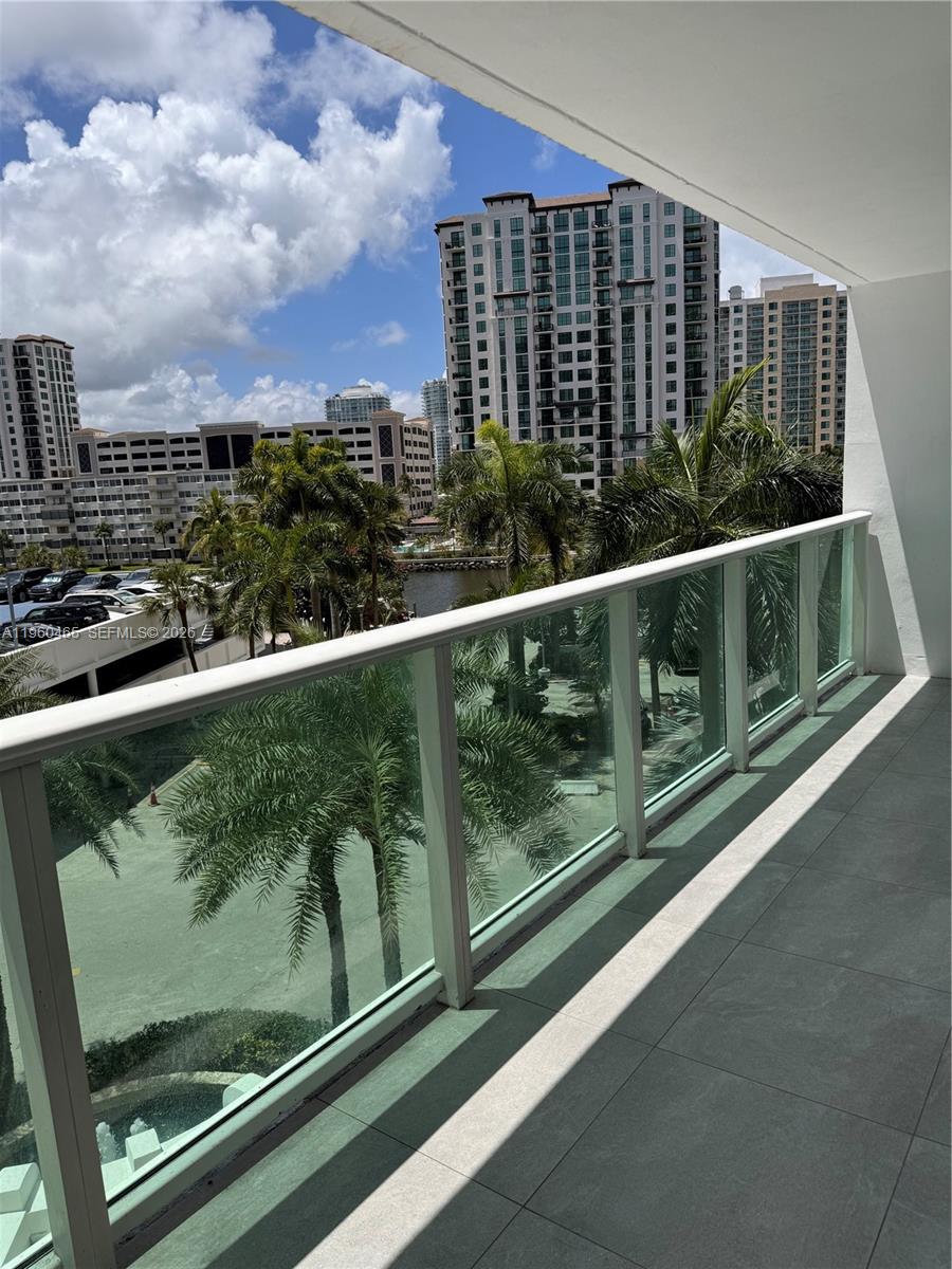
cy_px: 634
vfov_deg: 71.6
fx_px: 880
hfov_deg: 56.8
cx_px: 476
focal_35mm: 24
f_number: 1.78
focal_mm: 6.76
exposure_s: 1/6410
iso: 80
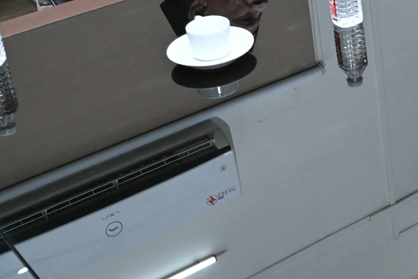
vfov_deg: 13.0
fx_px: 1184
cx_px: 715
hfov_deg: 17.0
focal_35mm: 102
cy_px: -66
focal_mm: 24
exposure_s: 1/100
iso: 2000
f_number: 5.6
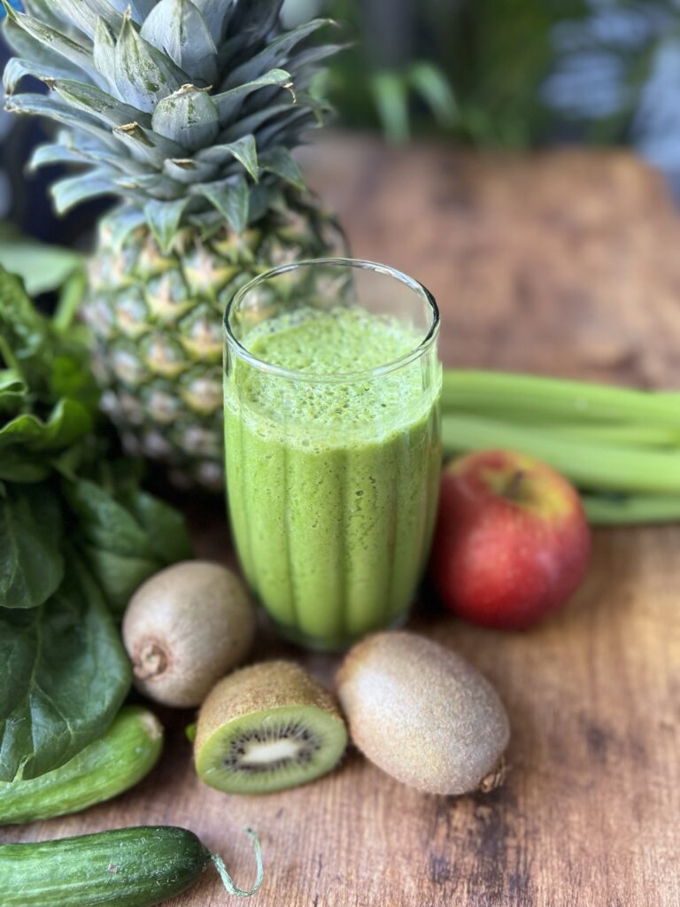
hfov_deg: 53.1
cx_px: 340
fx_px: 681
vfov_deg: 67.3
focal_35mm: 26
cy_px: 454
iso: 200
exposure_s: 1/60
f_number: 1.5
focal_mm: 5.7
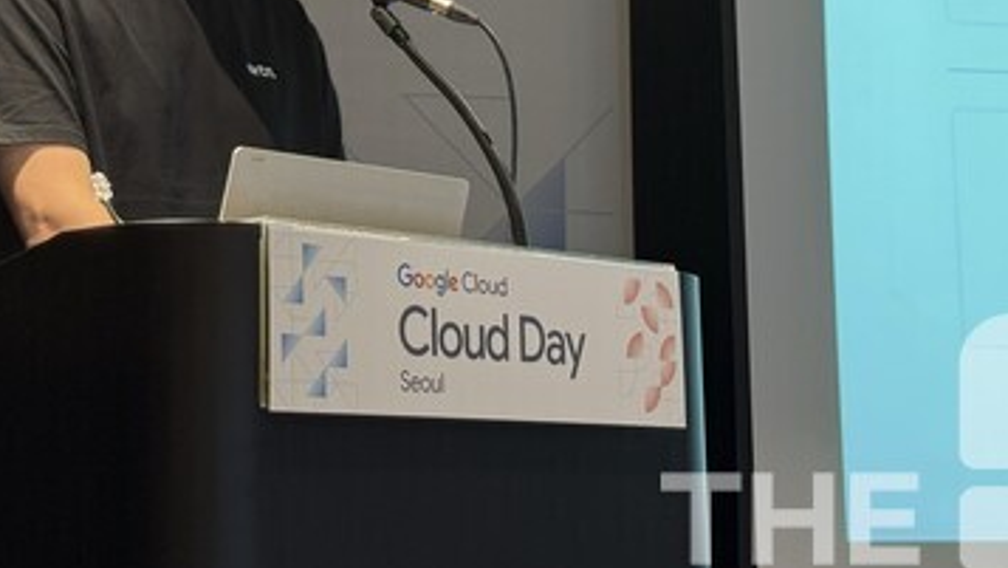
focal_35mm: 88
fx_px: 2353
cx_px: 421
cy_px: -20
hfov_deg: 24.2
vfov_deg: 13.5
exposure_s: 1/60
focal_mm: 6.76
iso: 160
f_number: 1.78
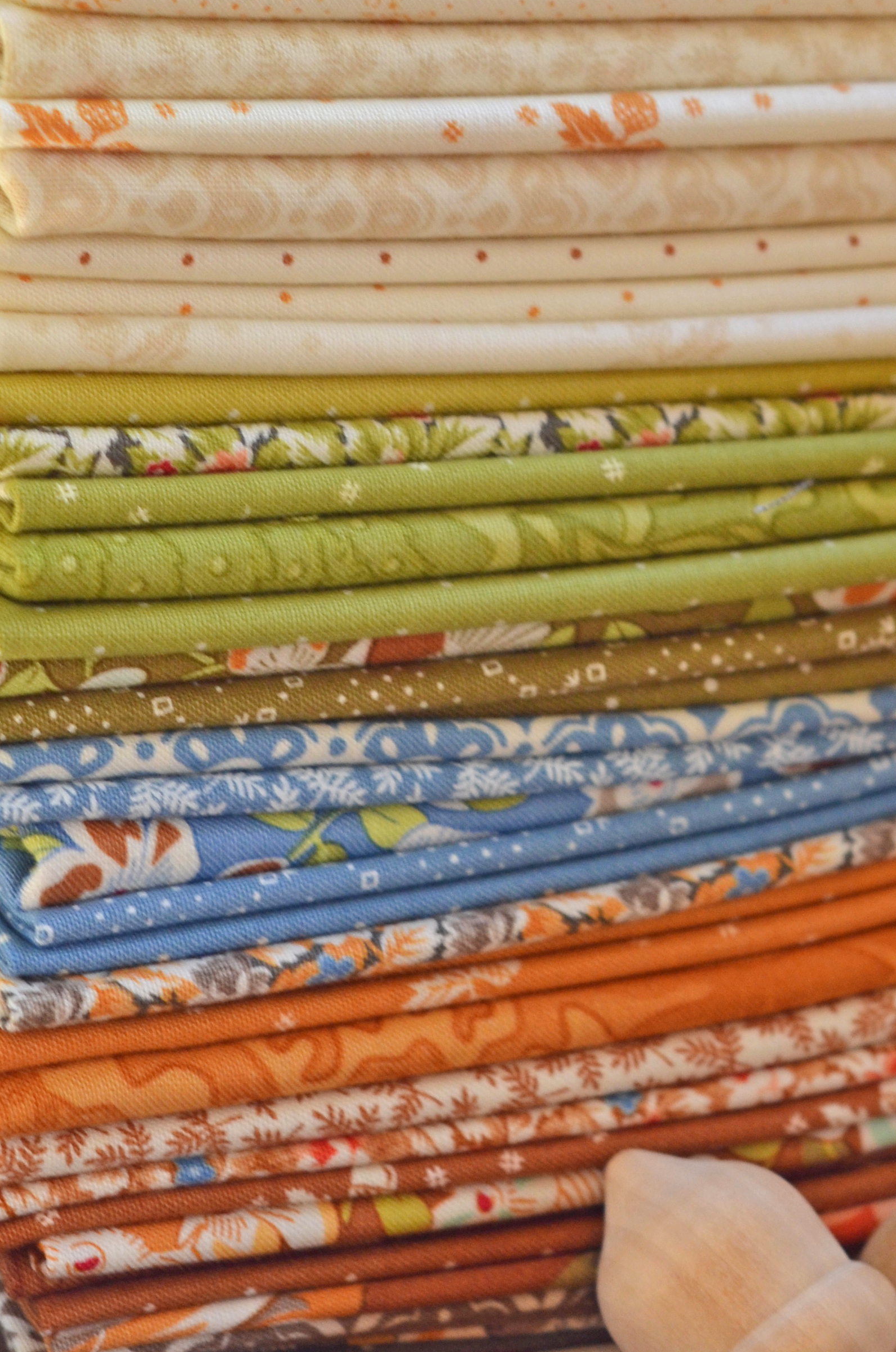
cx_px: 477
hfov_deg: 8.9
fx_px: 5774
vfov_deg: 13.2
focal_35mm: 154
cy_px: 48
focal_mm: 50
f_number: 4
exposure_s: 1/60
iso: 400
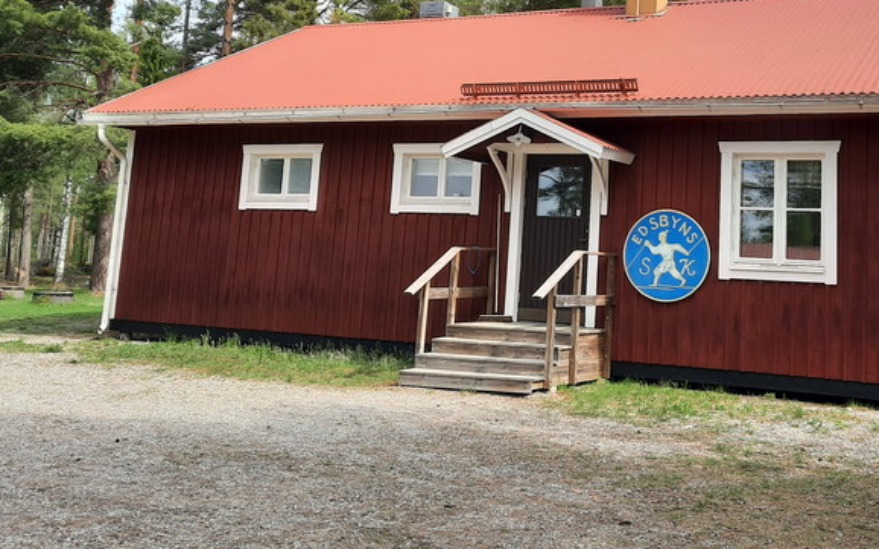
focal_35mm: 44
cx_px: 569
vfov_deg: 28.7
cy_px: 126
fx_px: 1054
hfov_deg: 44.8
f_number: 2
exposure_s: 1/652
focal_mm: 4.6
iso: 32
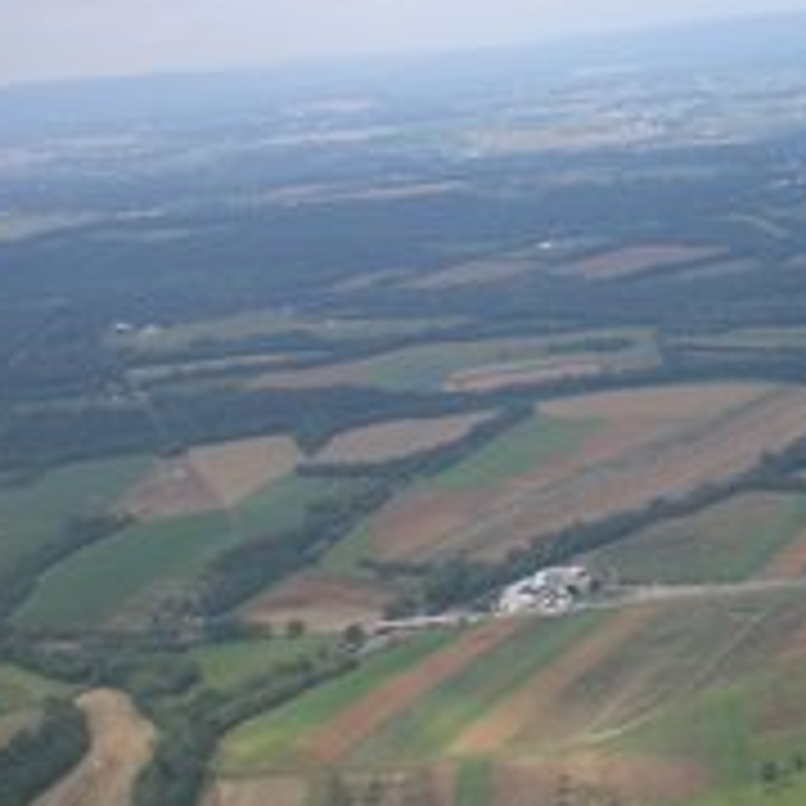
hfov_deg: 22.6
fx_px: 1976
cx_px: 693
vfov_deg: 23.0
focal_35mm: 75
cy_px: 356
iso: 50
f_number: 4.4
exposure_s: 1/400
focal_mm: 6.3
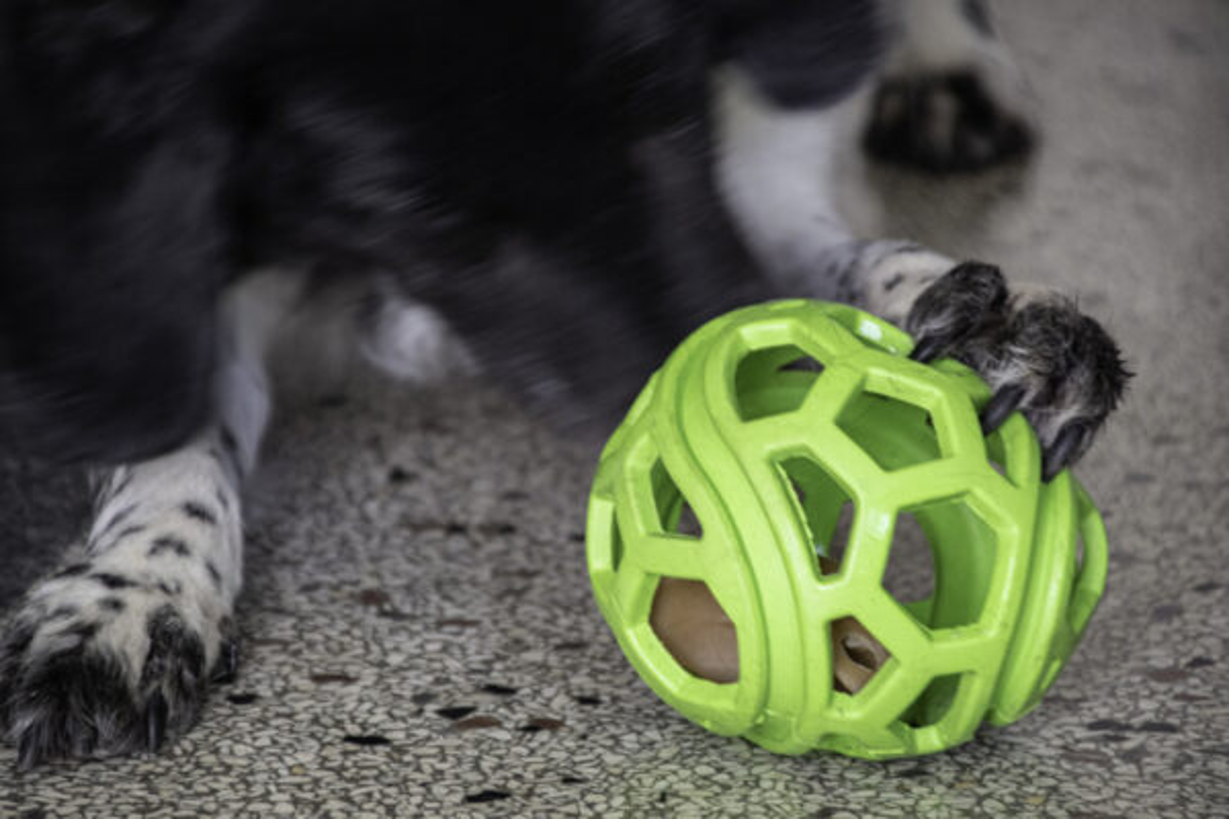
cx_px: 614
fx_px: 10241
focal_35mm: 300
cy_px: 410
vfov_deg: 4.6
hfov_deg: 6.9
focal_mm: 200
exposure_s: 1/50
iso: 1250
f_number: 7.1
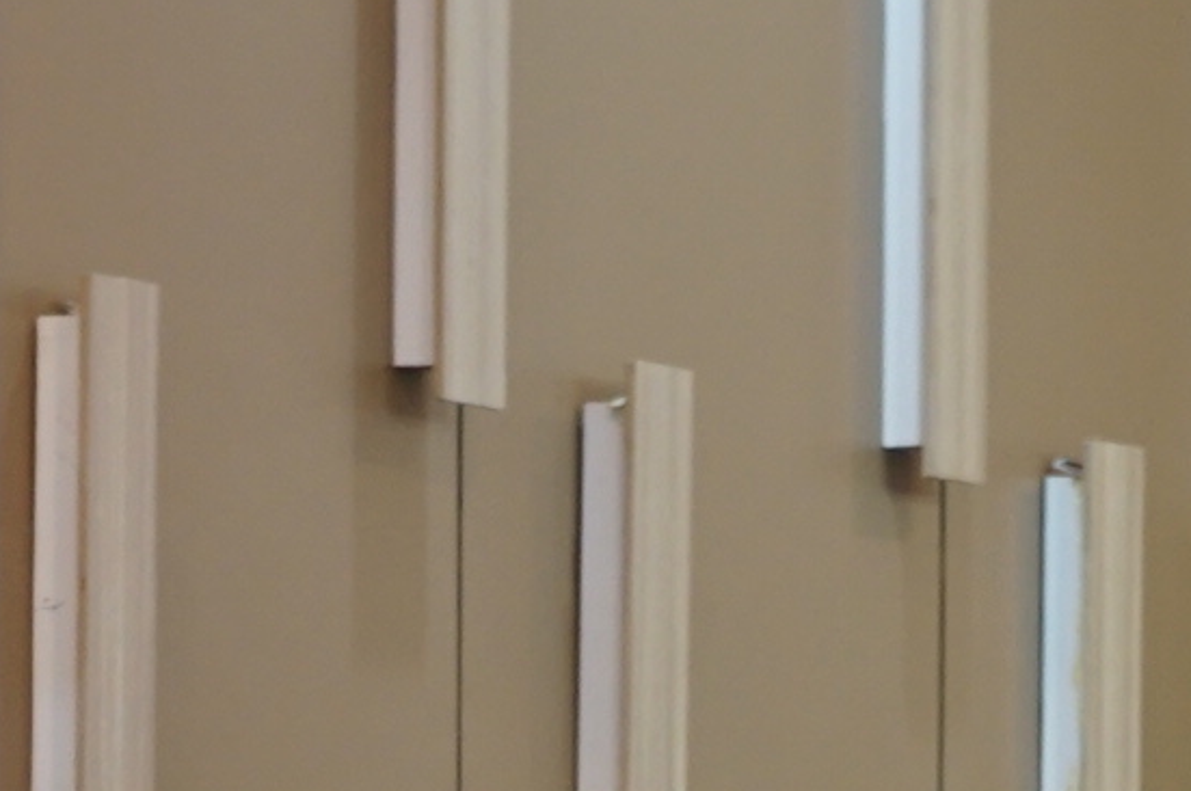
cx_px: 897
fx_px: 12623
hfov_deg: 5.4
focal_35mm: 382
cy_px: 1578
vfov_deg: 3.6
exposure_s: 1/13
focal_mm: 70
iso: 800
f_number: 5.6
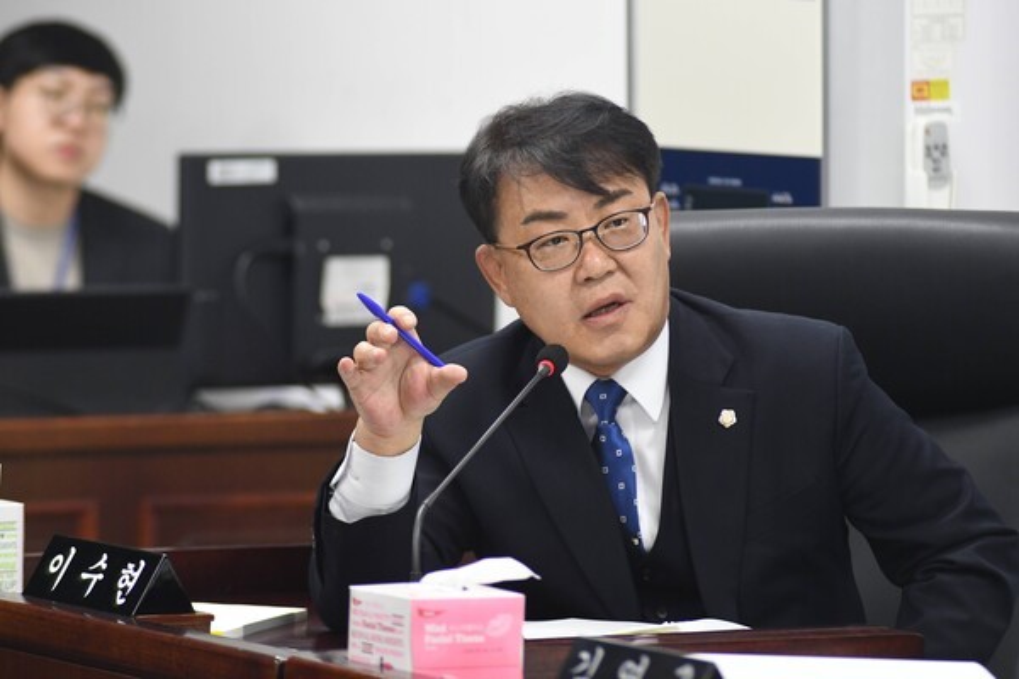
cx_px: 510
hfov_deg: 9.5
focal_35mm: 217
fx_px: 6142
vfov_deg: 6.3
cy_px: 340
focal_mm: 145
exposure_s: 1/160
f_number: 3.2
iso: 1250
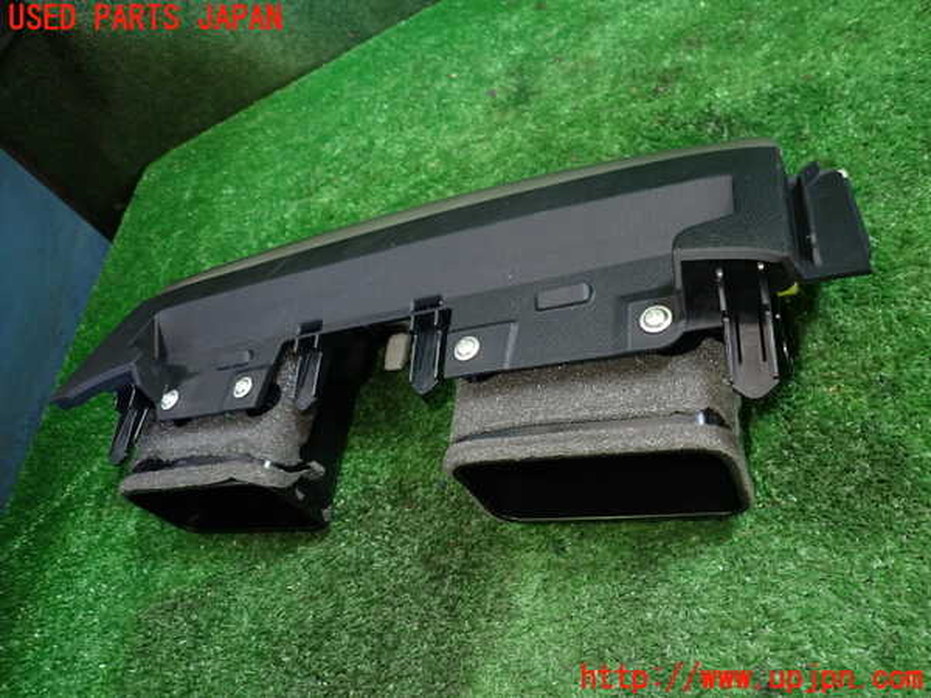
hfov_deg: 69.4
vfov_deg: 54.9
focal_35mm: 25
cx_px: 466
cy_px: 349
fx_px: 672
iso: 200
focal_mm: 4.5
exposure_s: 1/30
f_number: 2
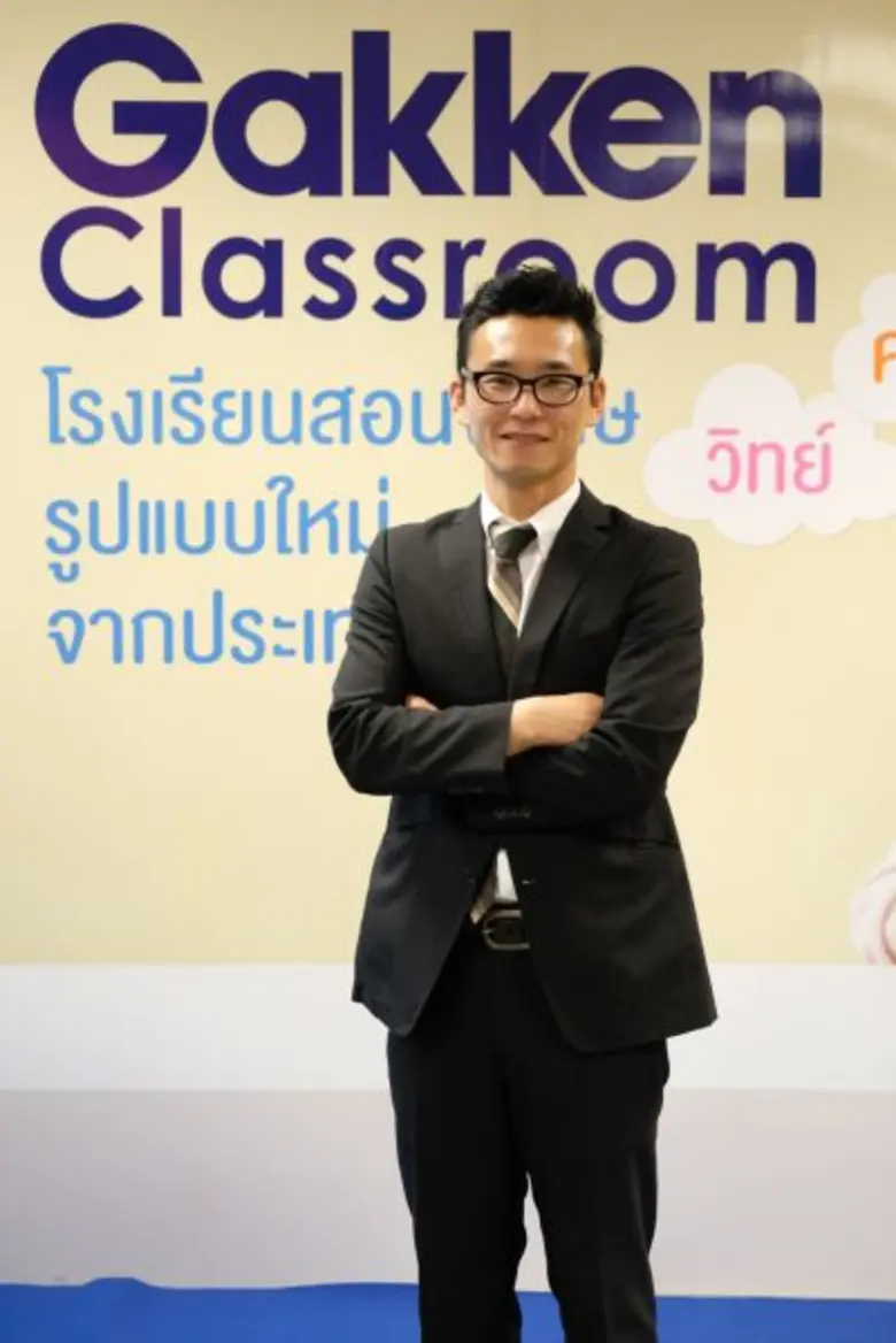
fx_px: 2796
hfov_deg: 18.2
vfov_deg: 27.0
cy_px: 672
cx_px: 448
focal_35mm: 75
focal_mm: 50
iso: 3200
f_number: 2.8
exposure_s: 1/160
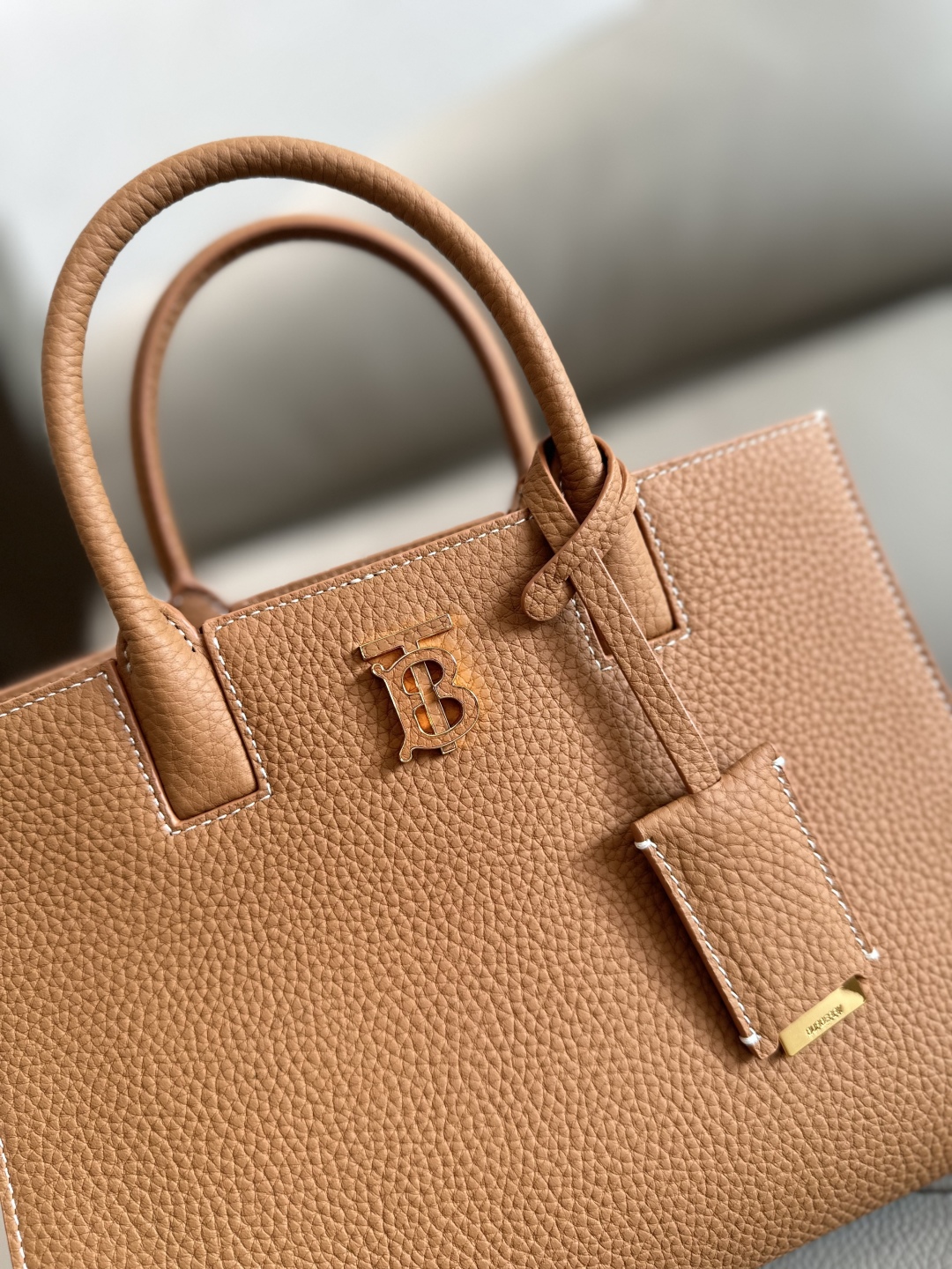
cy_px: 634
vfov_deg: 71.6
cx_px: 476
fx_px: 880
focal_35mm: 24
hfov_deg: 56.8
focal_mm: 6.86
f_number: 1.78
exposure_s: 1/121
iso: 125
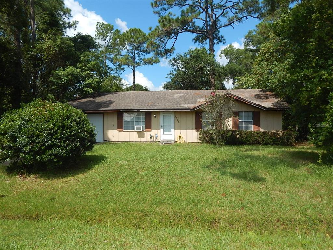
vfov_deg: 61.1
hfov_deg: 76.4
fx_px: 212
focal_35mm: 22
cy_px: 125
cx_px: 166
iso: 125
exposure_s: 1/500
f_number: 6
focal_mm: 4
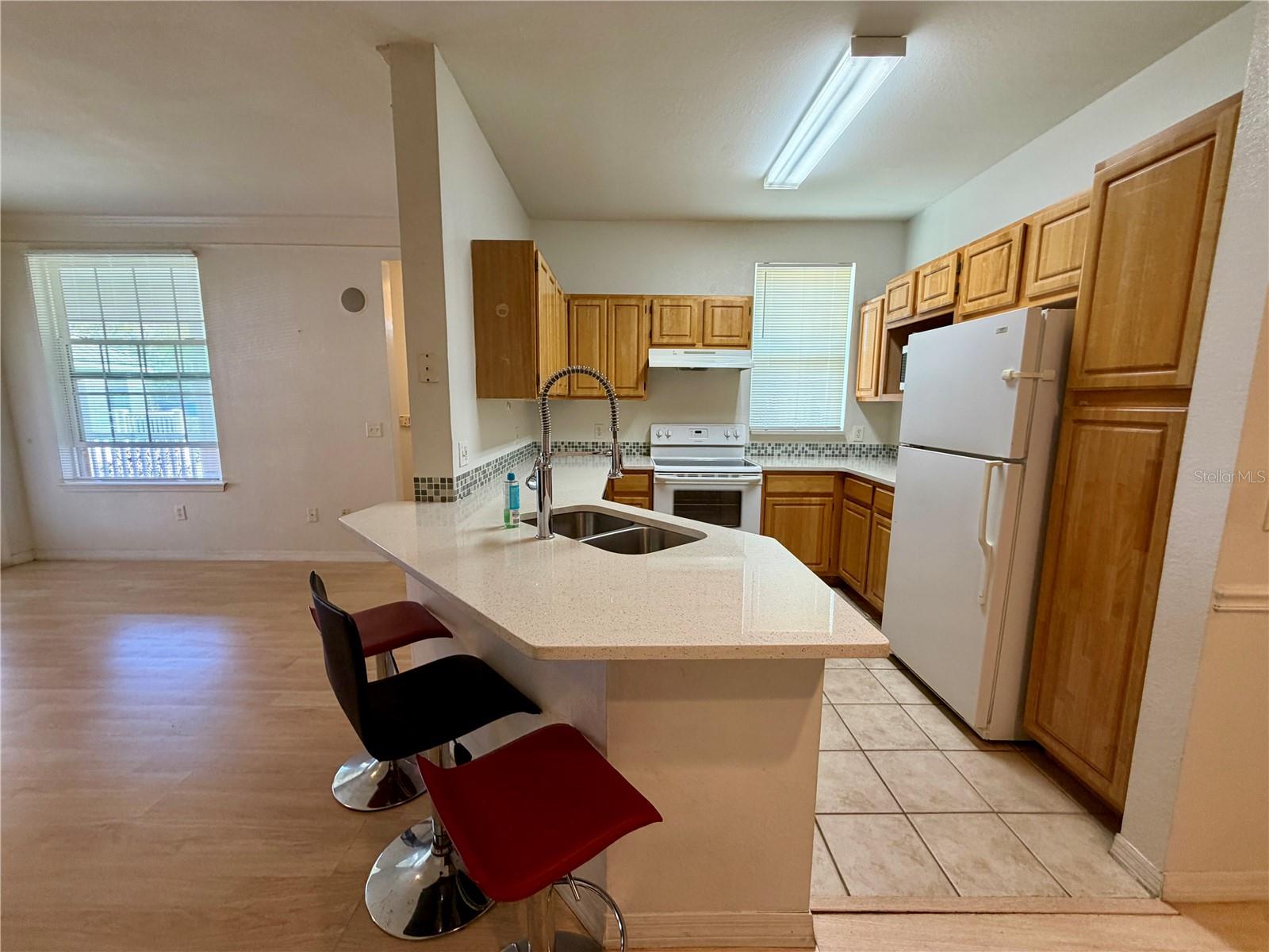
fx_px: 513
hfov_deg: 102.1
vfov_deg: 85.7
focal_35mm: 14
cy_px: 476
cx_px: 634
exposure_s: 1/60
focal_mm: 2.22
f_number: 2.2
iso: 160
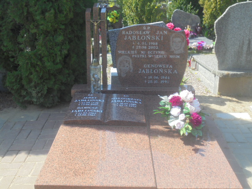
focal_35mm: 43
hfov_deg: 43.9
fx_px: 313
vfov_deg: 33.6
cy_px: 94
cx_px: 126
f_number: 4.5
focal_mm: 7.8
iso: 100
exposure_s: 1/200
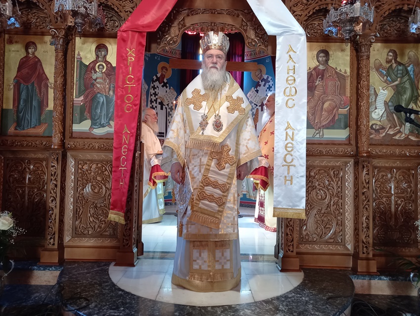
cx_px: 210
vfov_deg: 54.9
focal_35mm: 25
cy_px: 158
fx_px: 303
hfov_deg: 69.4
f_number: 2
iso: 200
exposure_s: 1/25
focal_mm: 4.6
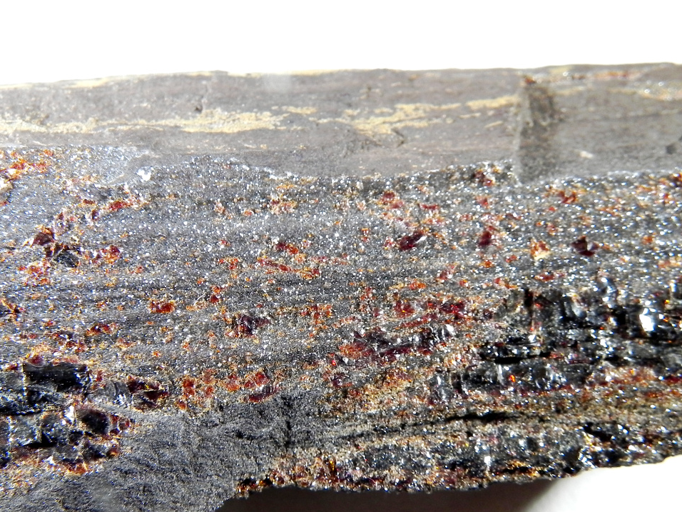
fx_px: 1340
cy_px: 329
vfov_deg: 21.6
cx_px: 278
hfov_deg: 28.5
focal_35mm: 68
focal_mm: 9.2
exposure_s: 1/40
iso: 160
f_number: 5.6
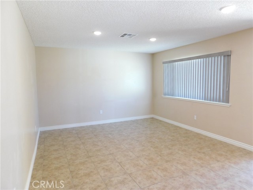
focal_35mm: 23
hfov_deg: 73.9
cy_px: 95
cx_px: 126
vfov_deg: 58.9
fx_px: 168
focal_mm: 4
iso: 160
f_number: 3
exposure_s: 1/30
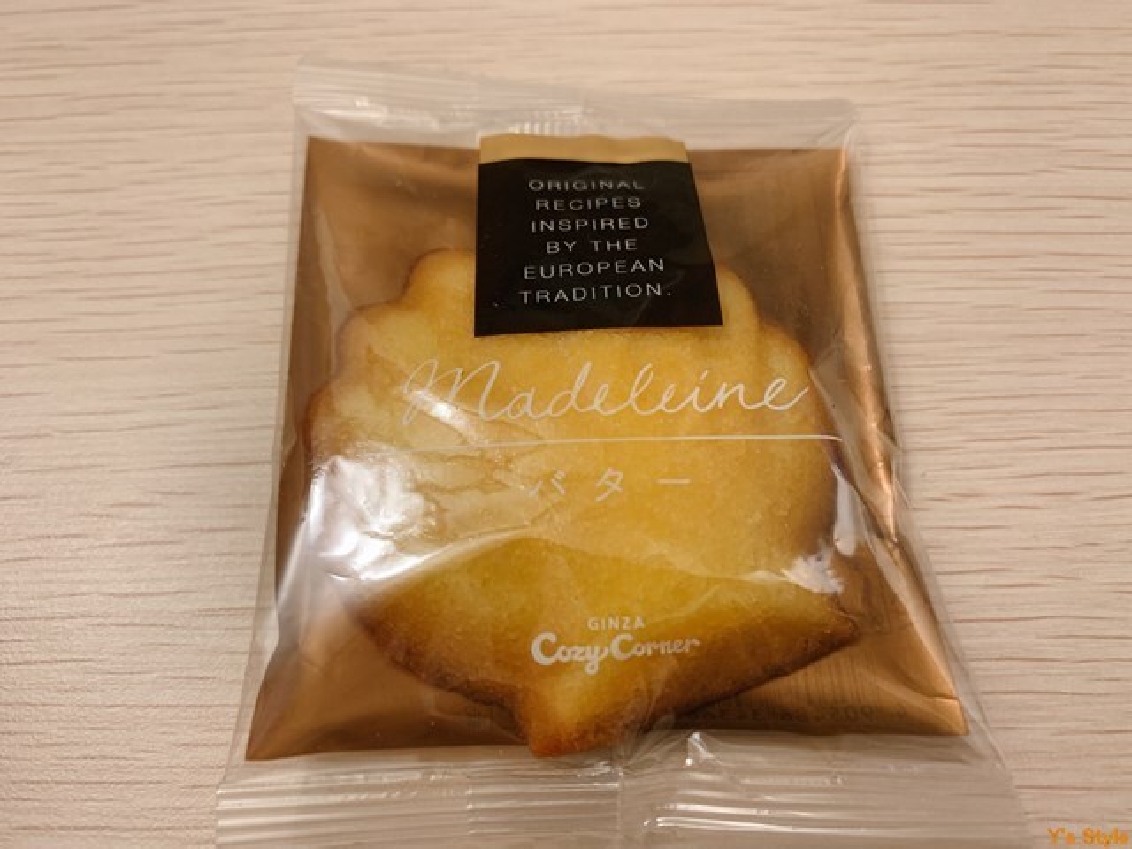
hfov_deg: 67.3
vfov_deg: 53.1
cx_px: 566
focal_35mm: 26
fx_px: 850
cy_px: 424
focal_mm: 4.25
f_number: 1.8
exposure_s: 1/60
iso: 250
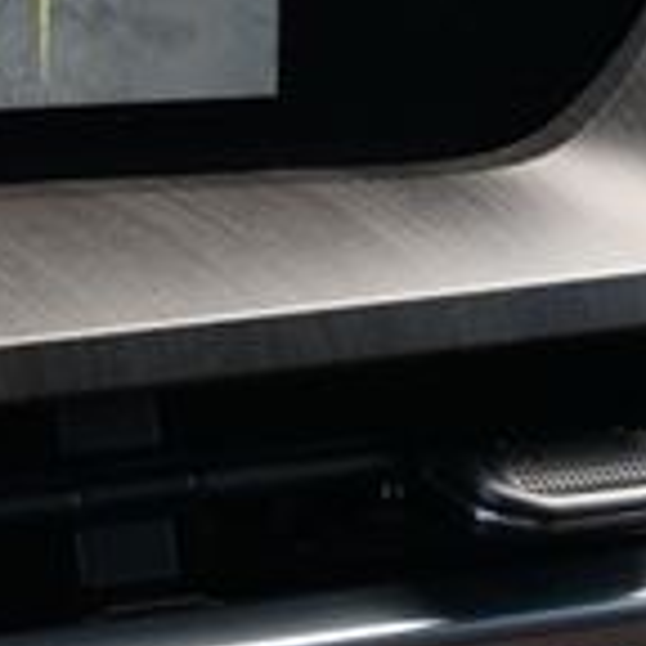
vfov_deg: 12.4
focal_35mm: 136
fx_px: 2871
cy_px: -197
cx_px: -673
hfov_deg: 11.5
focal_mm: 24
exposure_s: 1/160
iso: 400
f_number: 4.2
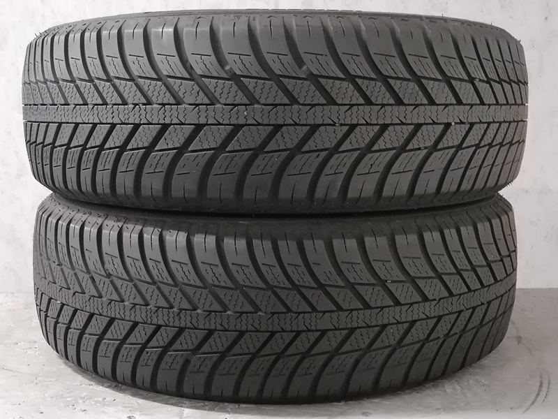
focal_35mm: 44
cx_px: 279
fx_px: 709
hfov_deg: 42.9
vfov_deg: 32.9
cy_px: 210
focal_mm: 5.4
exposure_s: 1/25
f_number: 1.8
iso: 1250
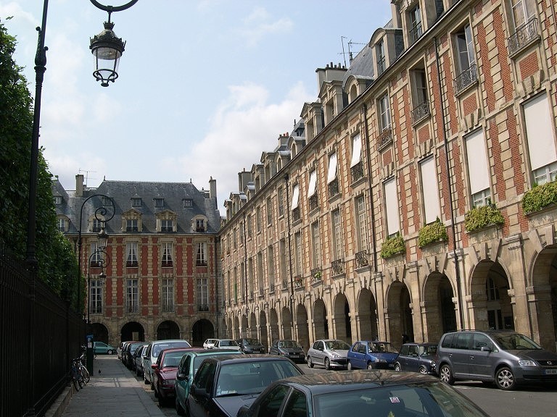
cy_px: 208
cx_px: 278
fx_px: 611
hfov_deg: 49.0
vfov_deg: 37.7
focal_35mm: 38
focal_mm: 8
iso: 100
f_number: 7.6
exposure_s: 1/254
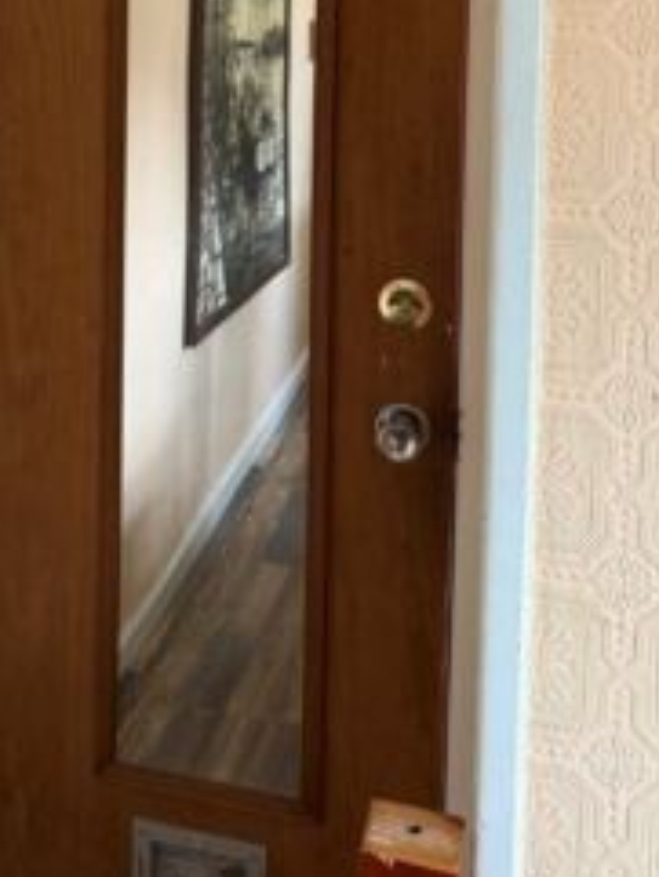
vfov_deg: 33.6
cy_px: 35
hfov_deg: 26.7
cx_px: 80
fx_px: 1344
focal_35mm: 53
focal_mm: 6.76
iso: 200
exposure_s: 1/120
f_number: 1.78
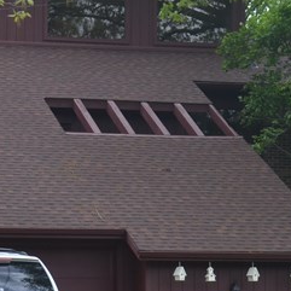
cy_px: 244
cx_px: 12
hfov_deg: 10.1
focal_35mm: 172
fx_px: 1636
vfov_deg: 10.1
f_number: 6.3
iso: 100
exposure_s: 1/160
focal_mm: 30
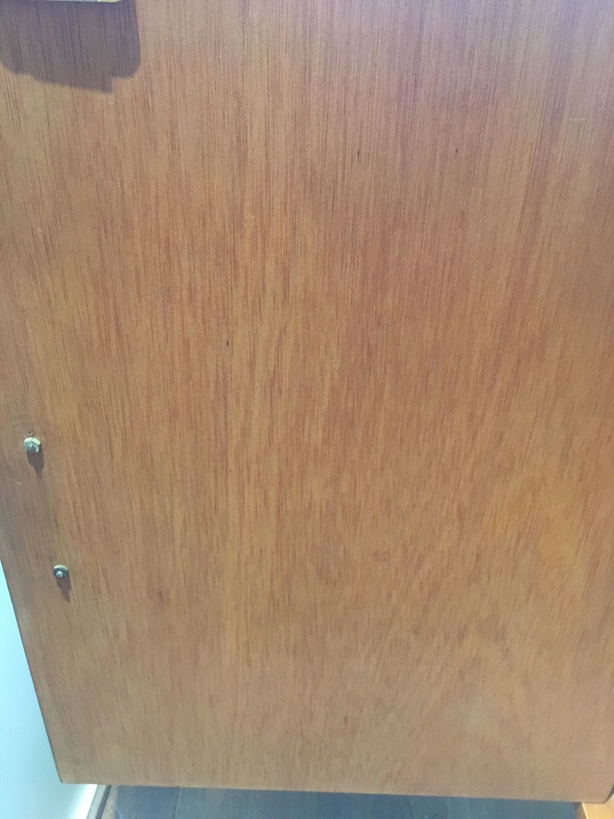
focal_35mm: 29
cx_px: 307
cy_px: 410
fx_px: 686
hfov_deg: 48.2
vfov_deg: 61.7
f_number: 2.2
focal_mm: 4.15
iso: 320
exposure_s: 1/17
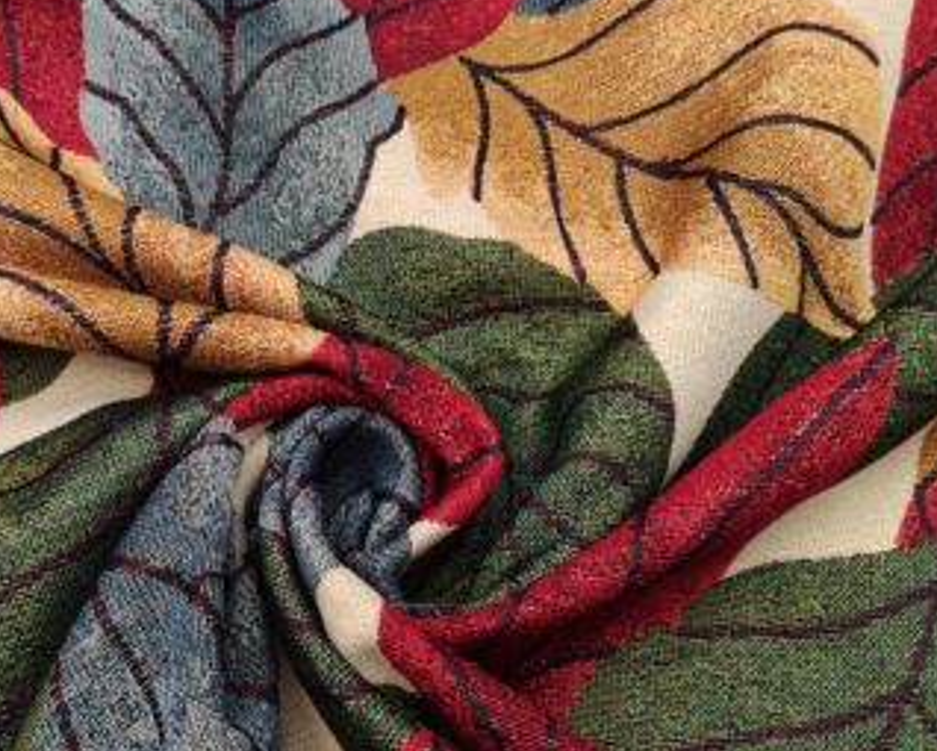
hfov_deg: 40.2
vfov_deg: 32.4
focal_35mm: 46
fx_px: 1277
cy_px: 521
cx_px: 395
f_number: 1.89
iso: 100
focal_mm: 5.43
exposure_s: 1/40
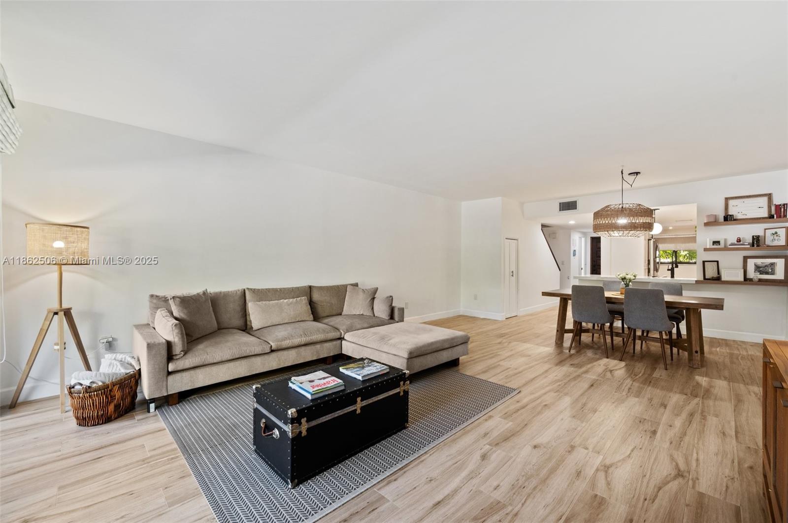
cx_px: 394
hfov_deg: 104.3
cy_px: 262
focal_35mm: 14
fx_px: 306
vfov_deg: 81.1
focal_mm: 14
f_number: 8
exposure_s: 1/1.25
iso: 200
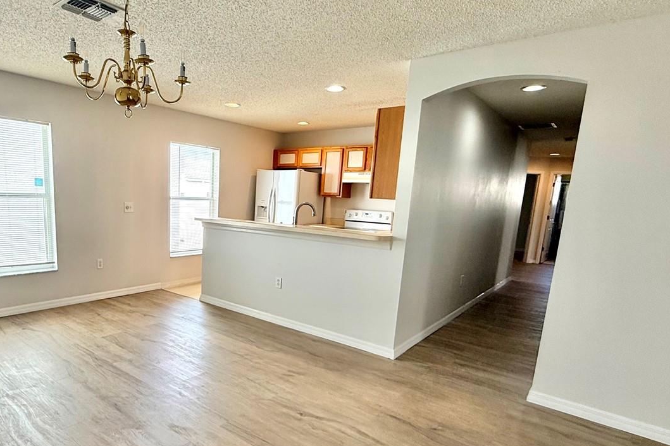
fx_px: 409
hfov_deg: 77.2
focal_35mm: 22
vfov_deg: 56.8
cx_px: 251
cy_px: 268
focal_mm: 2.22
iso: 100
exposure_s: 1/120
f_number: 2.2
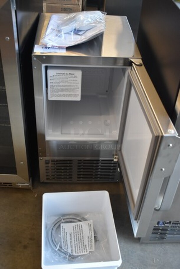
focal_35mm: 40
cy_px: 134
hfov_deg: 33.1
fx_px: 303
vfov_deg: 47.9
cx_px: 90
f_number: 4
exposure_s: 1/125
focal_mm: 27
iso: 1400
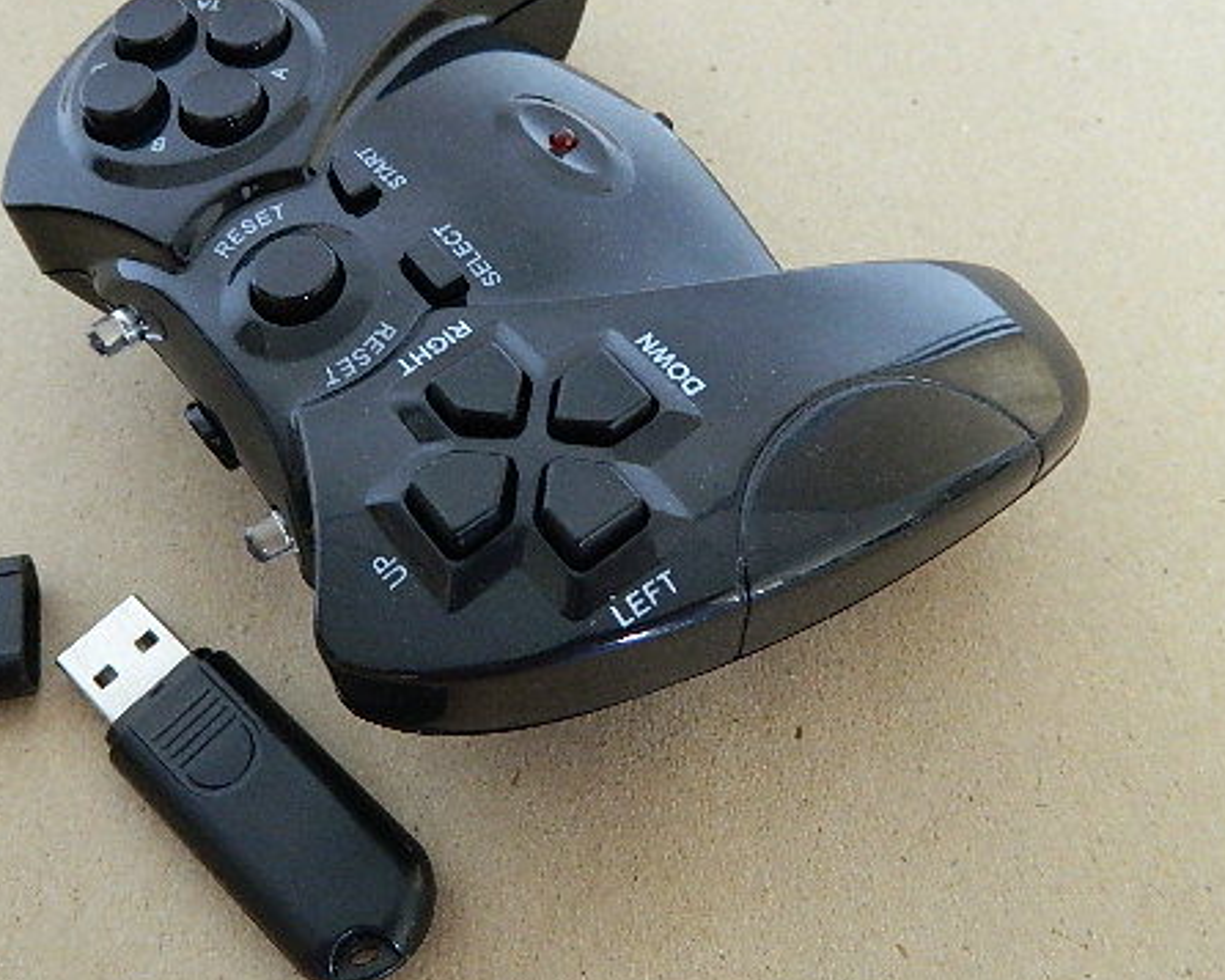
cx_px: 508
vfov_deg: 42.0
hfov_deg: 51.3
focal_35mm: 35
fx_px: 1269
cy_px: 379
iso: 400
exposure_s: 1/20
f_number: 3.1
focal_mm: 4.5
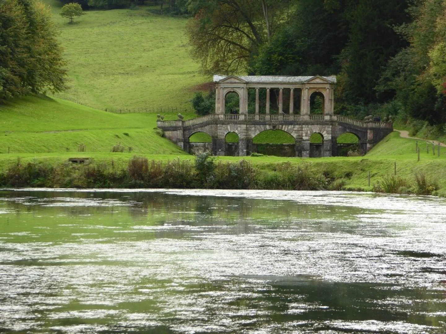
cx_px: 223
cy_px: 167
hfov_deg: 15.5
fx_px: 1636
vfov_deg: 11.7
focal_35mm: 127
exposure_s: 1/125
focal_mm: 20.6
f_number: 5.1
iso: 100
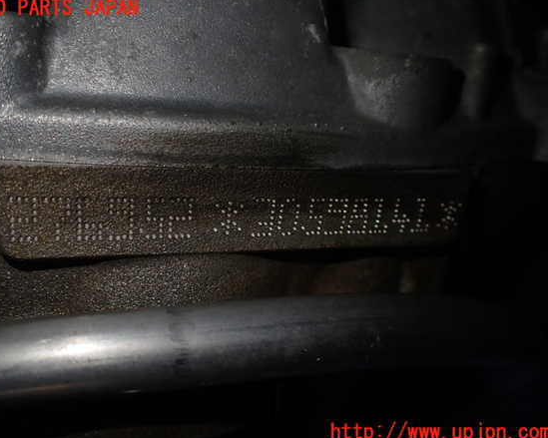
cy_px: 220
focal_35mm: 32
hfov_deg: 55.6
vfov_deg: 45.8
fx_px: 519
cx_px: 257
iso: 100
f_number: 2.3
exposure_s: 1/160
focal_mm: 5.4
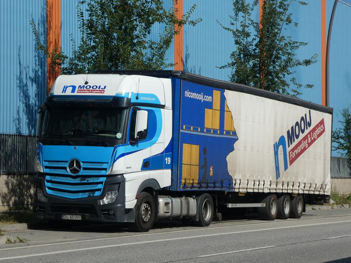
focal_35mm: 106
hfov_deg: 18.5
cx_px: 176
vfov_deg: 14.0
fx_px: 1075
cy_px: 132
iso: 80
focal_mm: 19
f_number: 6.3
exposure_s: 1/500
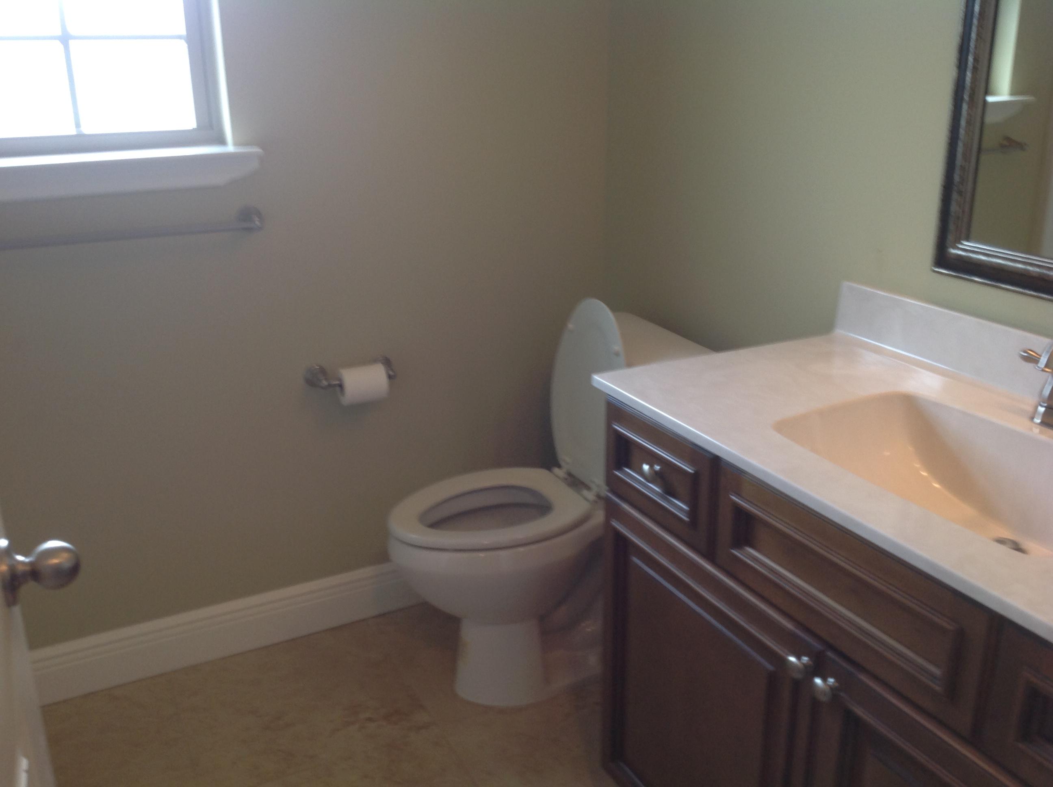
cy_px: 394
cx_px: 526
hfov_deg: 52.7
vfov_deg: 40.6
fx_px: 1063
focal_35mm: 35
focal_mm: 4.28
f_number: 2.4
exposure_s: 1/15
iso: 64
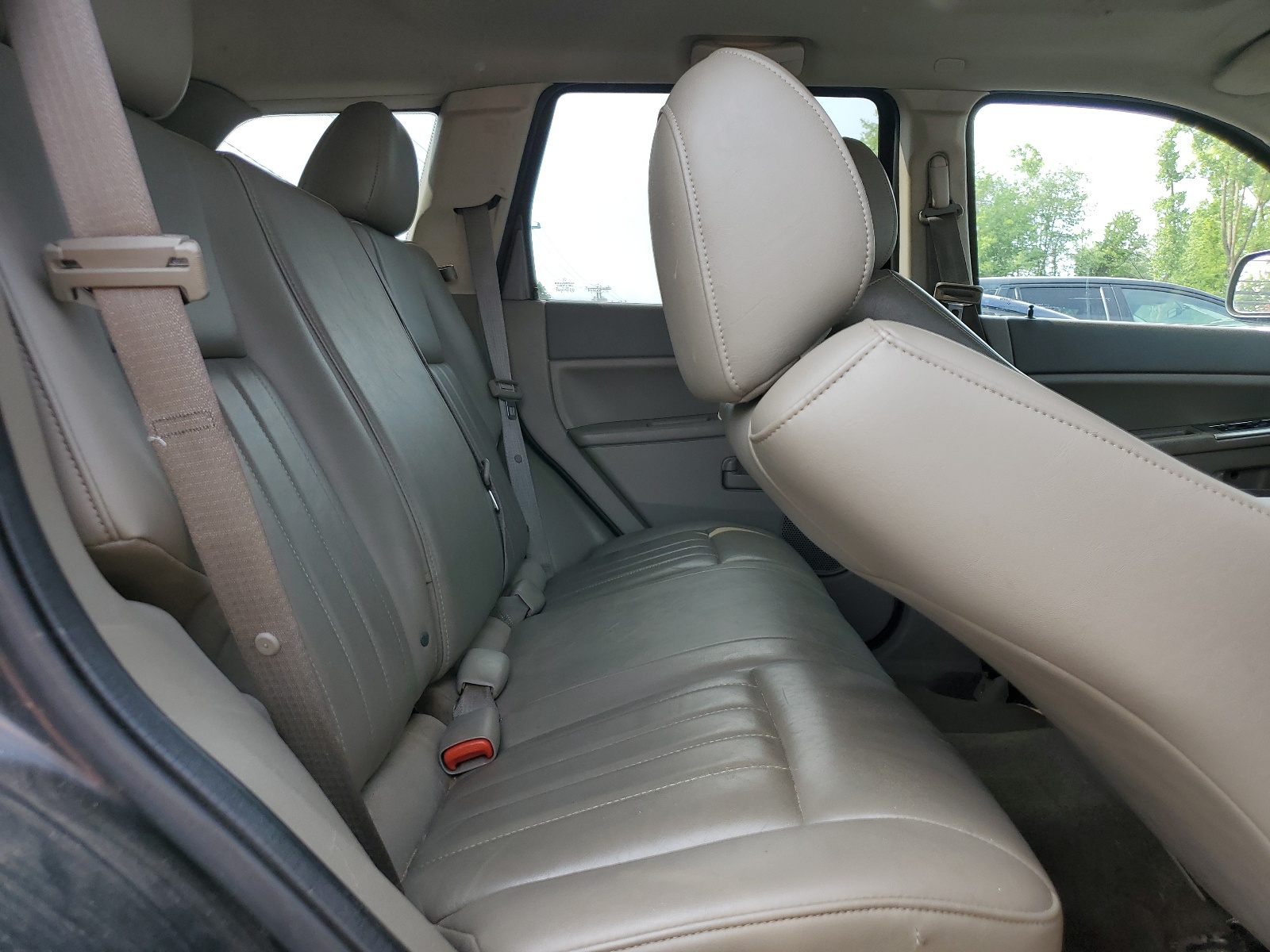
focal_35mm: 26
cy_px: 476
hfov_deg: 67.3
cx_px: 635
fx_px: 954
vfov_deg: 53.1
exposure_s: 1/357
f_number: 1.5
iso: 50
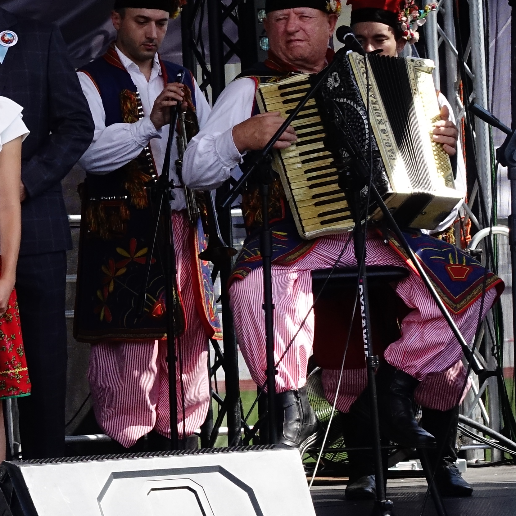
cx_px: -282
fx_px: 3491
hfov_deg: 8.3
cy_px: 148
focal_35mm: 207
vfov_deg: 8.4
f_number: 5.6
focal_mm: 27.11
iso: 640
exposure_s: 1/800
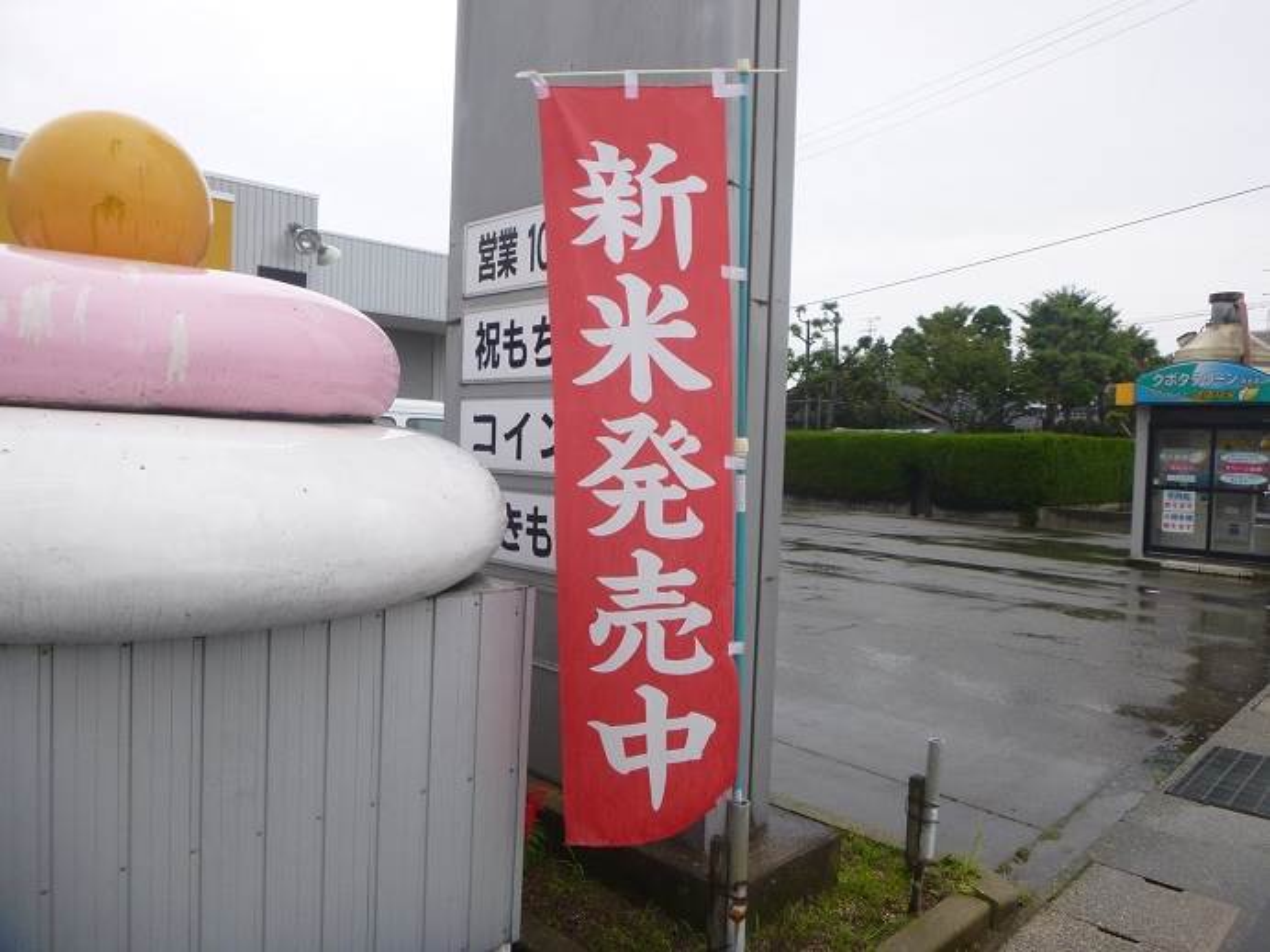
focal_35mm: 25
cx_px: 635
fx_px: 917
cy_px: 476
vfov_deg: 54.9
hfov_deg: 69.4
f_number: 3.9
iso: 125
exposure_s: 1/60
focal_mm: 4.5
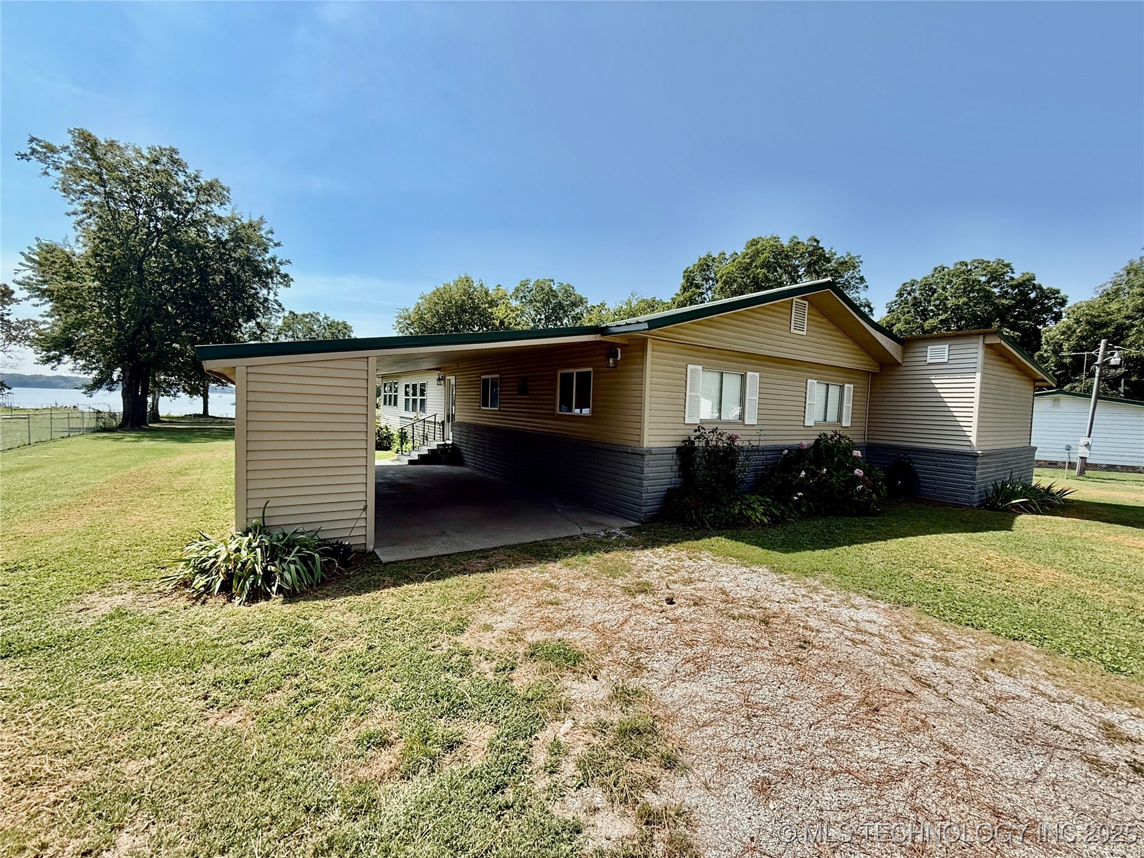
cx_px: 572
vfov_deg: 85.7
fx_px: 463
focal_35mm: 14
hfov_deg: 102.1
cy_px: 429
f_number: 2.2
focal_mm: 2.22
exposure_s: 1/1368
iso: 64
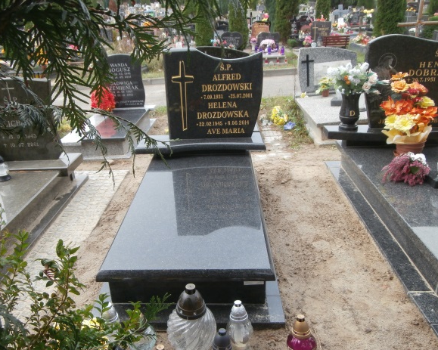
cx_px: 222
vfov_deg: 53.2
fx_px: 350
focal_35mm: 27
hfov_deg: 64.1
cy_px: 181
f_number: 3.2
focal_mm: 4.43
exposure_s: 1/100
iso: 100
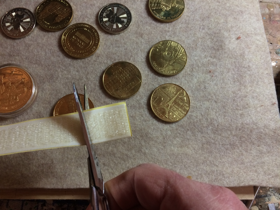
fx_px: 235
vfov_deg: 48.2
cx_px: 140
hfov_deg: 61.7
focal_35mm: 29
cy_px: 105
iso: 125
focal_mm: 4.15
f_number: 2.2
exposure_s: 1/30
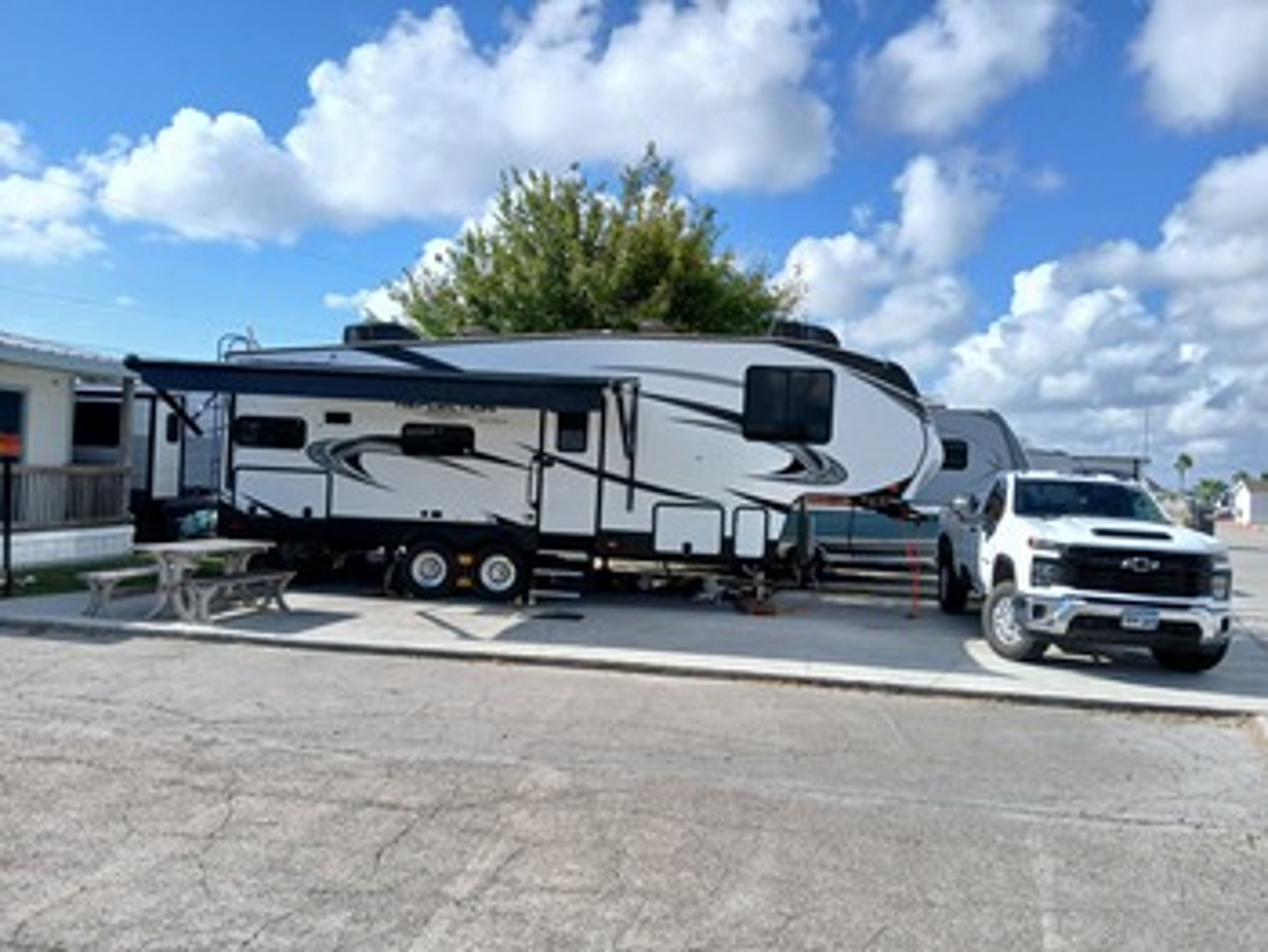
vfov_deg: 53.1
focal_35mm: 26
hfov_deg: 67.3
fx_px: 953
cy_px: 476
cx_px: 634
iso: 20
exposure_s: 1/853
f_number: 1.8
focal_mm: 3.98
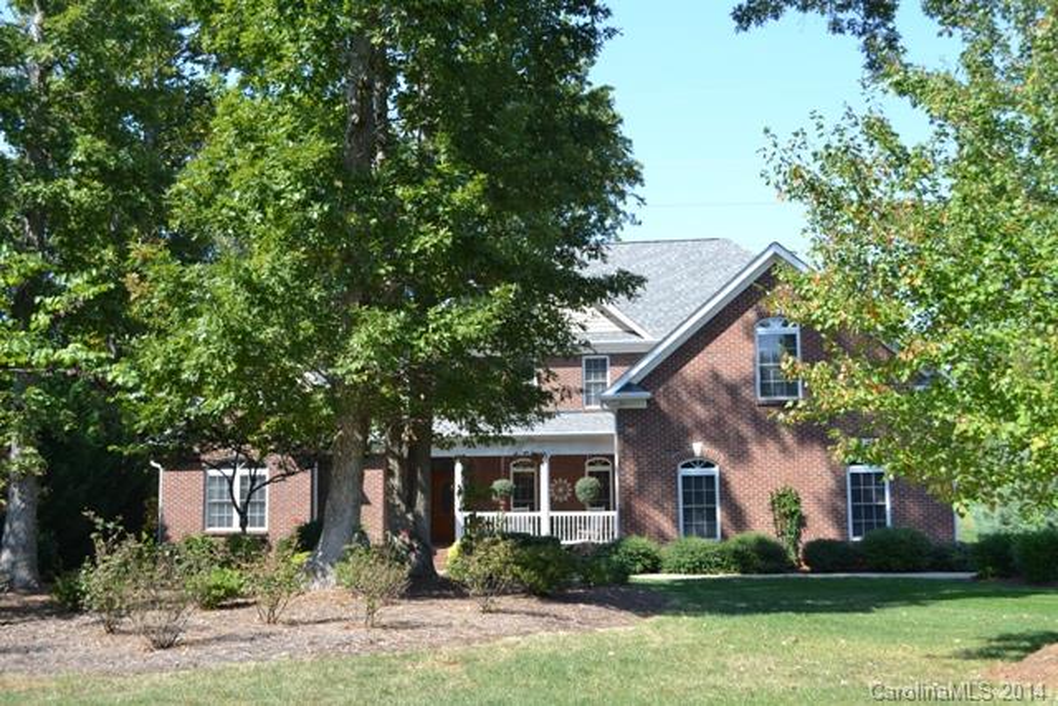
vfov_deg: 34.2
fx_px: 1146
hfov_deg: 49.5
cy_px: 353
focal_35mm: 39
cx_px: 529
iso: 100
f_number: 6.3
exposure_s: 1/160
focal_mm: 26
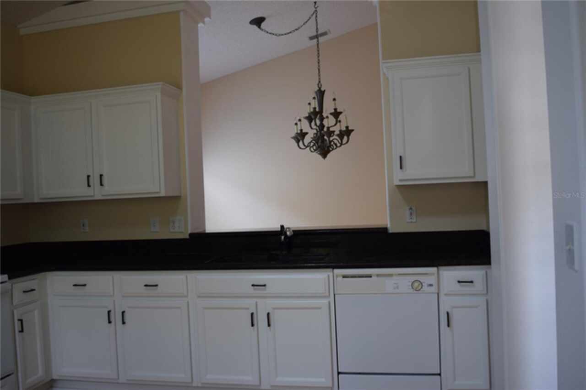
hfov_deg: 59.5
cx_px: 293
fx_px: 512
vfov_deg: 41.7
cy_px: 195
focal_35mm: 32
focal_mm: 21
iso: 400
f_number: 4.5
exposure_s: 1/80
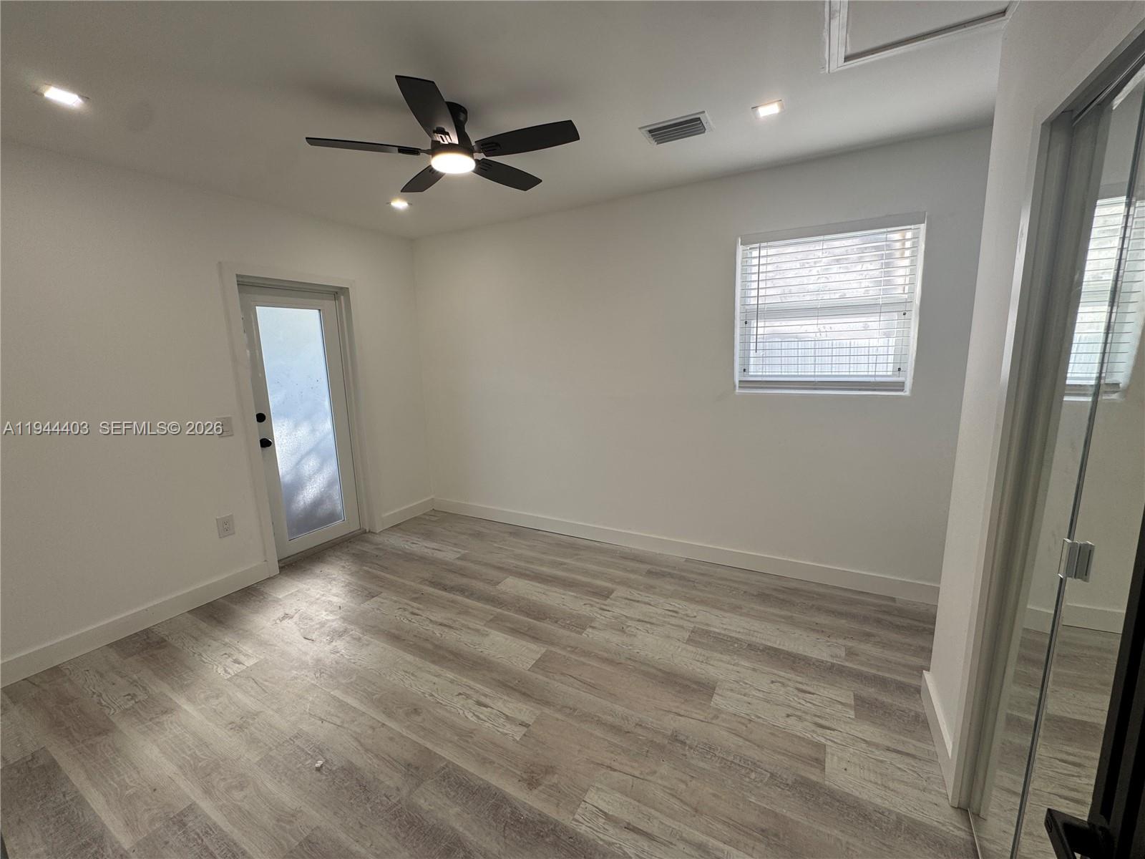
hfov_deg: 102.1
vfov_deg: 85.7
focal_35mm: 14
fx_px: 463
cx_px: 572
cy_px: 430
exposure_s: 1/99
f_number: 2.2
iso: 40
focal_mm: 2.22
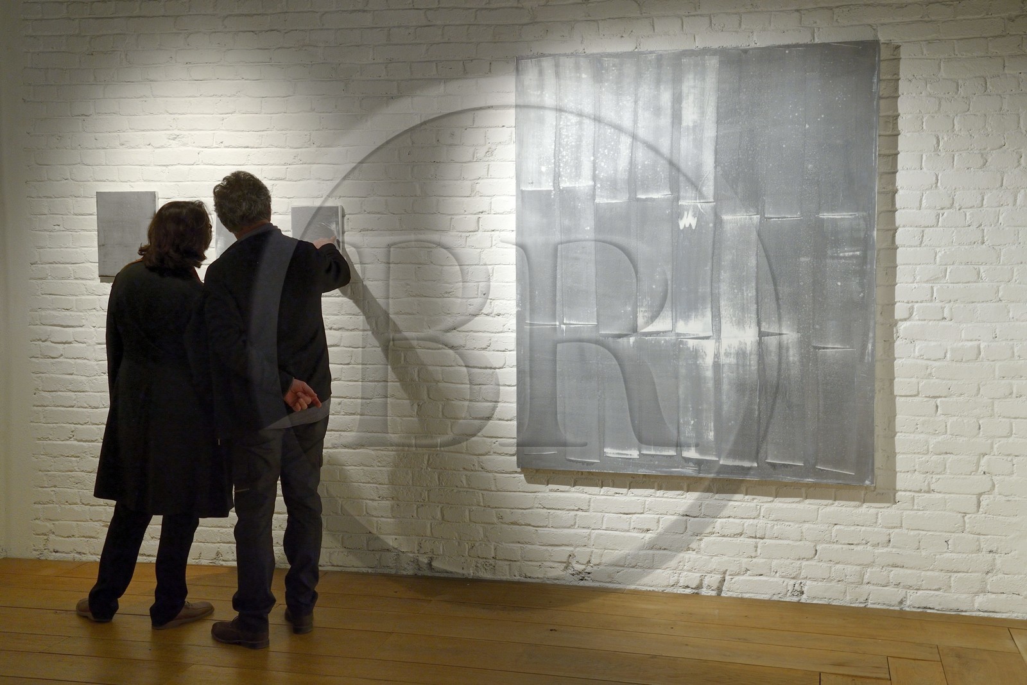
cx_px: 514
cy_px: 342
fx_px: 1084
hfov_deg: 50.7
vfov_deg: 35.1
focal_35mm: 38
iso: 1600
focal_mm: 38
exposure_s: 1/60
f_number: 6.3
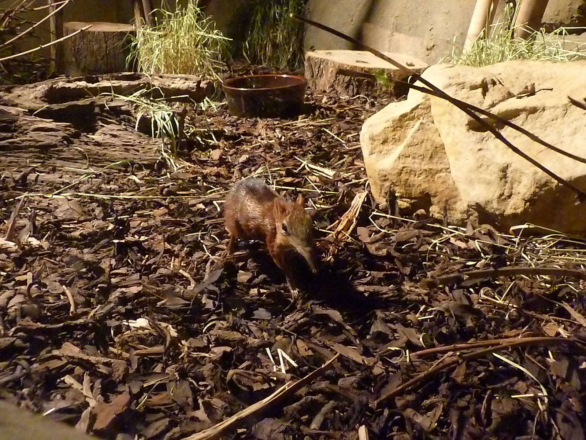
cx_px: 293
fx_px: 643
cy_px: 220
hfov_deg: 49.0
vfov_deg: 37.7
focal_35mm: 38
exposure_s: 1/40
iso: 3200
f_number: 3.1
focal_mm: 6.8
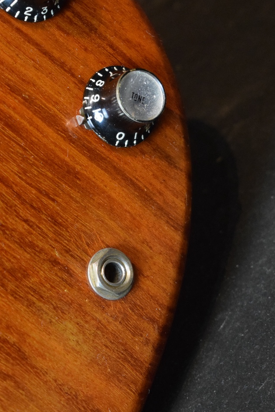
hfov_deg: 10.4
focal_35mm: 132
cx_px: 92
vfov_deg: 15.5
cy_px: 167
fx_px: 1510
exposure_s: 1/15
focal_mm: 55
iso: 3200
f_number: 5.6
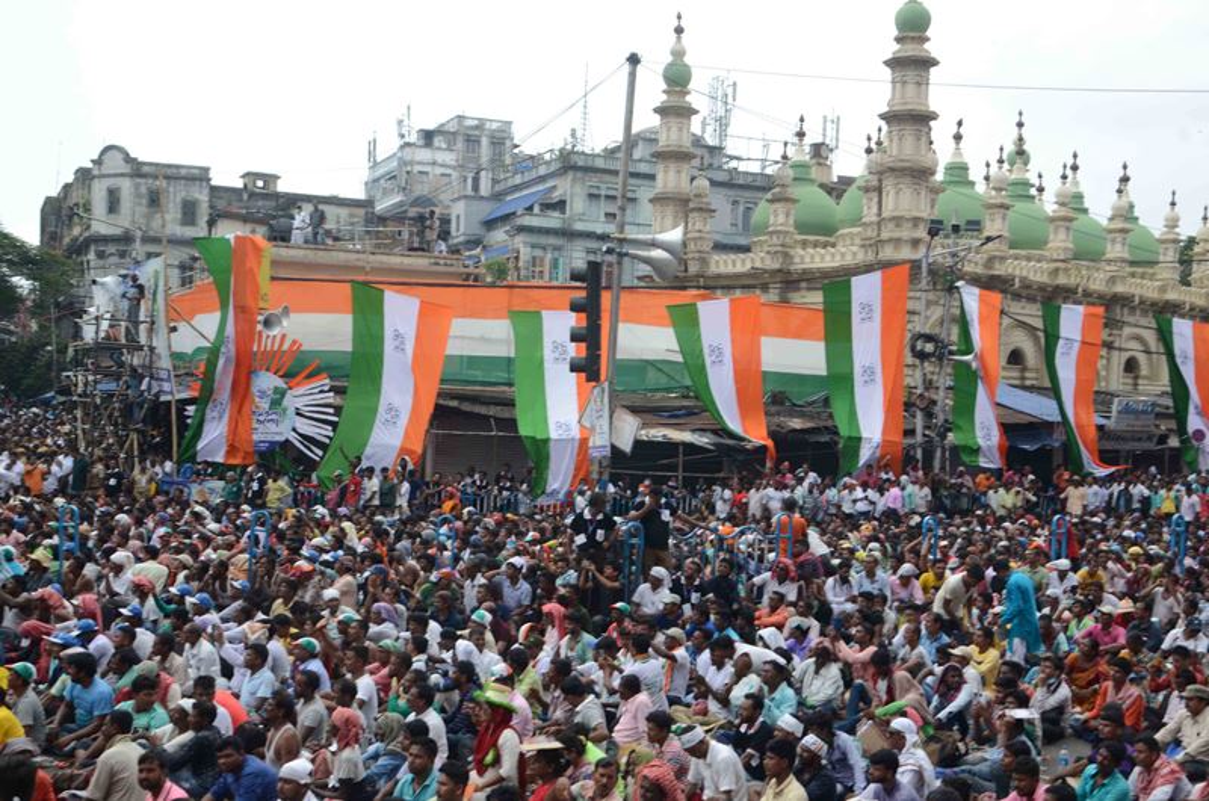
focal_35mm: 38
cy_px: 400
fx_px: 1257
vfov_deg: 35.3
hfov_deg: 51.4
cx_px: 604
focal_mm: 25
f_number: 8
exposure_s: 1/200
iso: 320
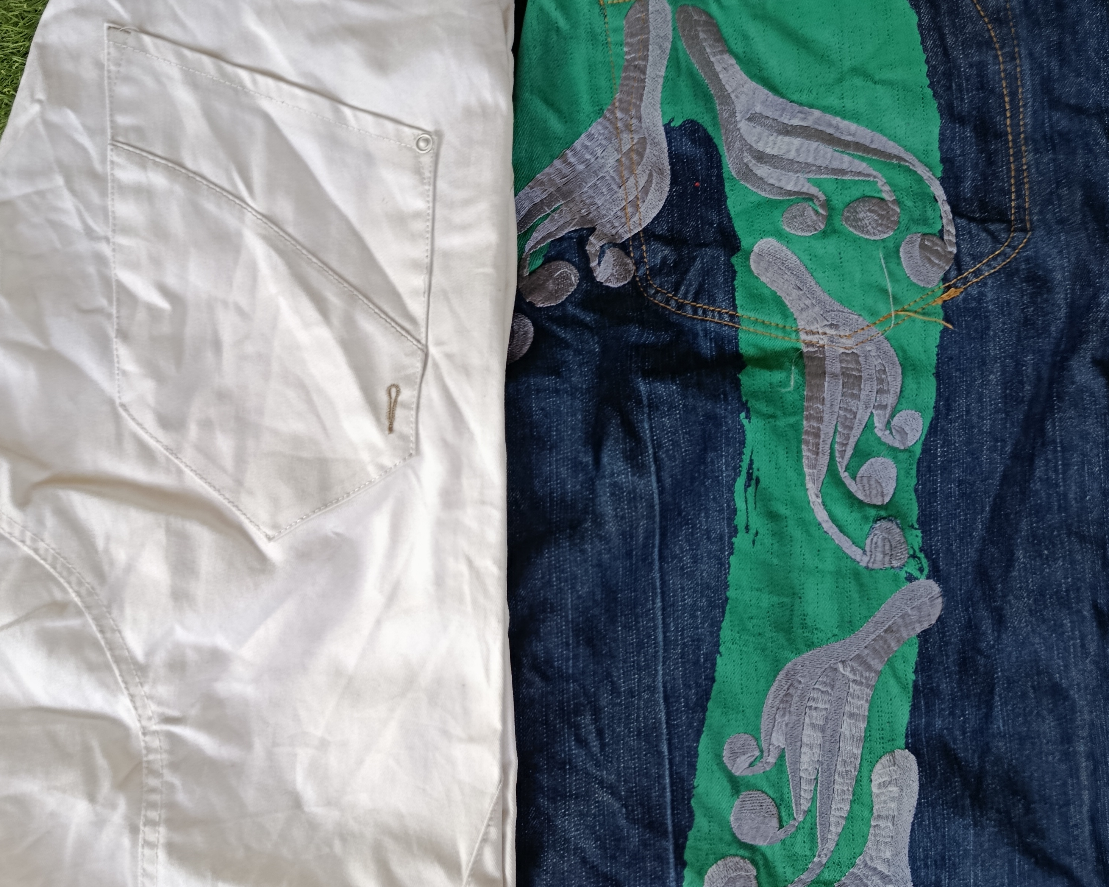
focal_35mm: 32
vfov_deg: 45.8
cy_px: 466
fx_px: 1050
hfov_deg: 55.7
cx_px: 566
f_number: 1.7
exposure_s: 1/100
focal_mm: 5.24
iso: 309
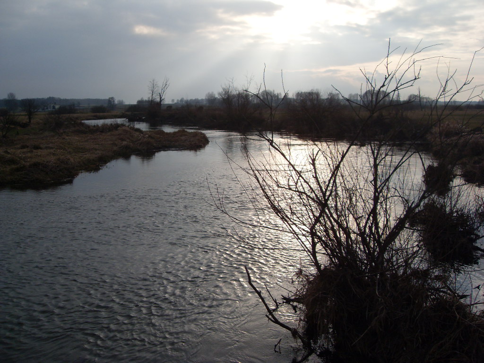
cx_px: 242
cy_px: 182
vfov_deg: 40.7
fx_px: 489
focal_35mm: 35
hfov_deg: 52.6
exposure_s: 1/350
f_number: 7
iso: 80
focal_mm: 6.3
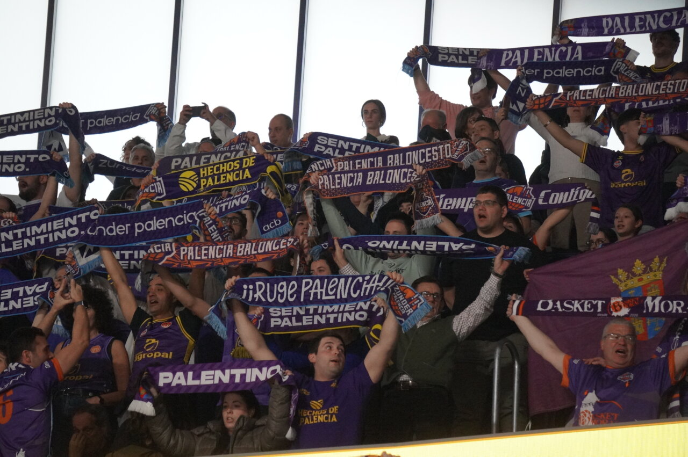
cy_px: 228
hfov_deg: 8.3
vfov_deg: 5.5
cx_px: 344
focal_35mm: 248
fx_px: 4726
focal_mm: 165
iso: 6400
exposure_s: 1/320
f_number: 6.3
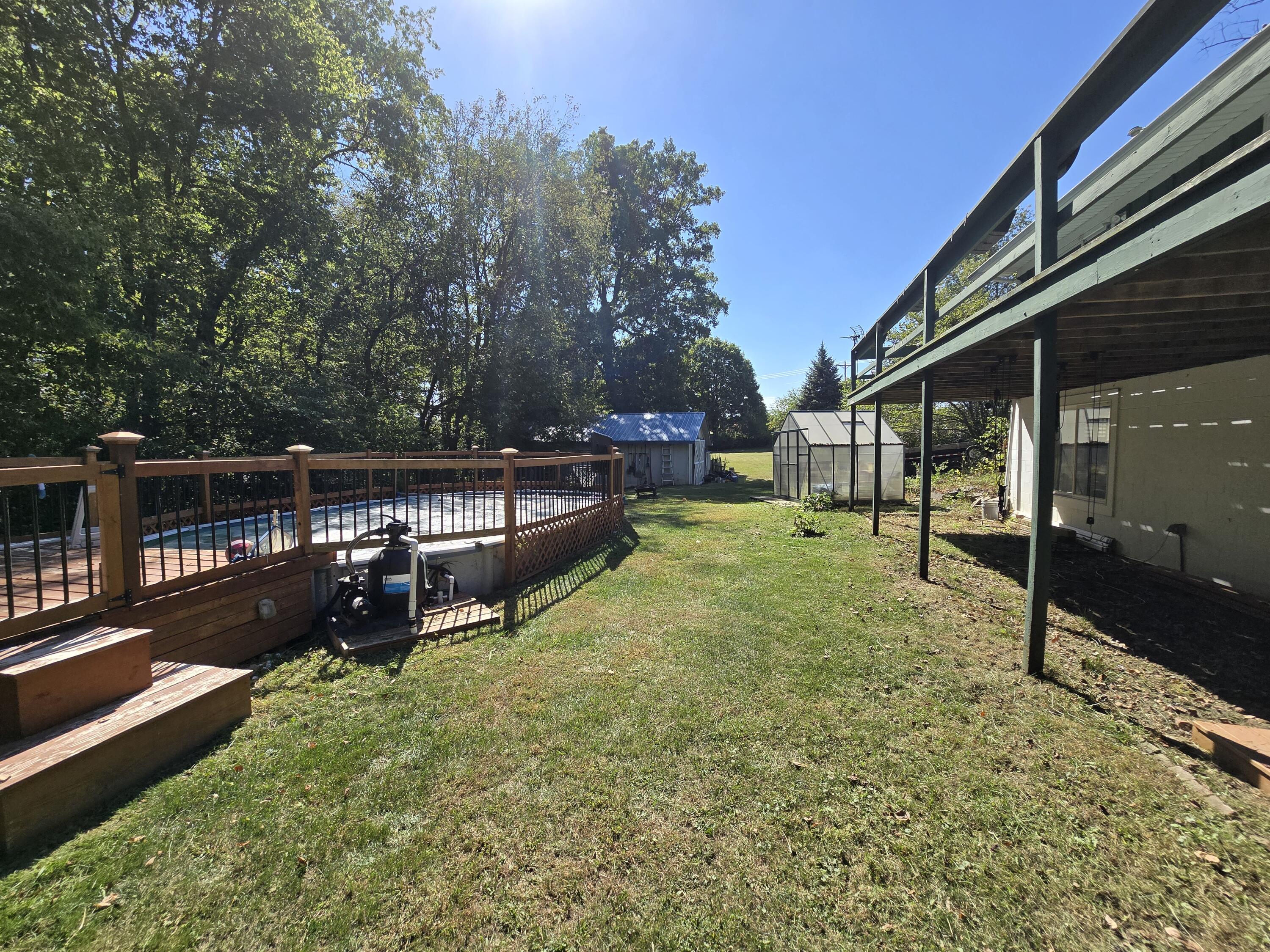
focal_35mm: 13
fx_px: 477
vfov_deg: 89.9
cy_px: 476
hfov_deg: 106.2
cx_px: 635
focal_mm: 2.2
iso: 50
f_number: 2.2
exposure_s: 1/1785
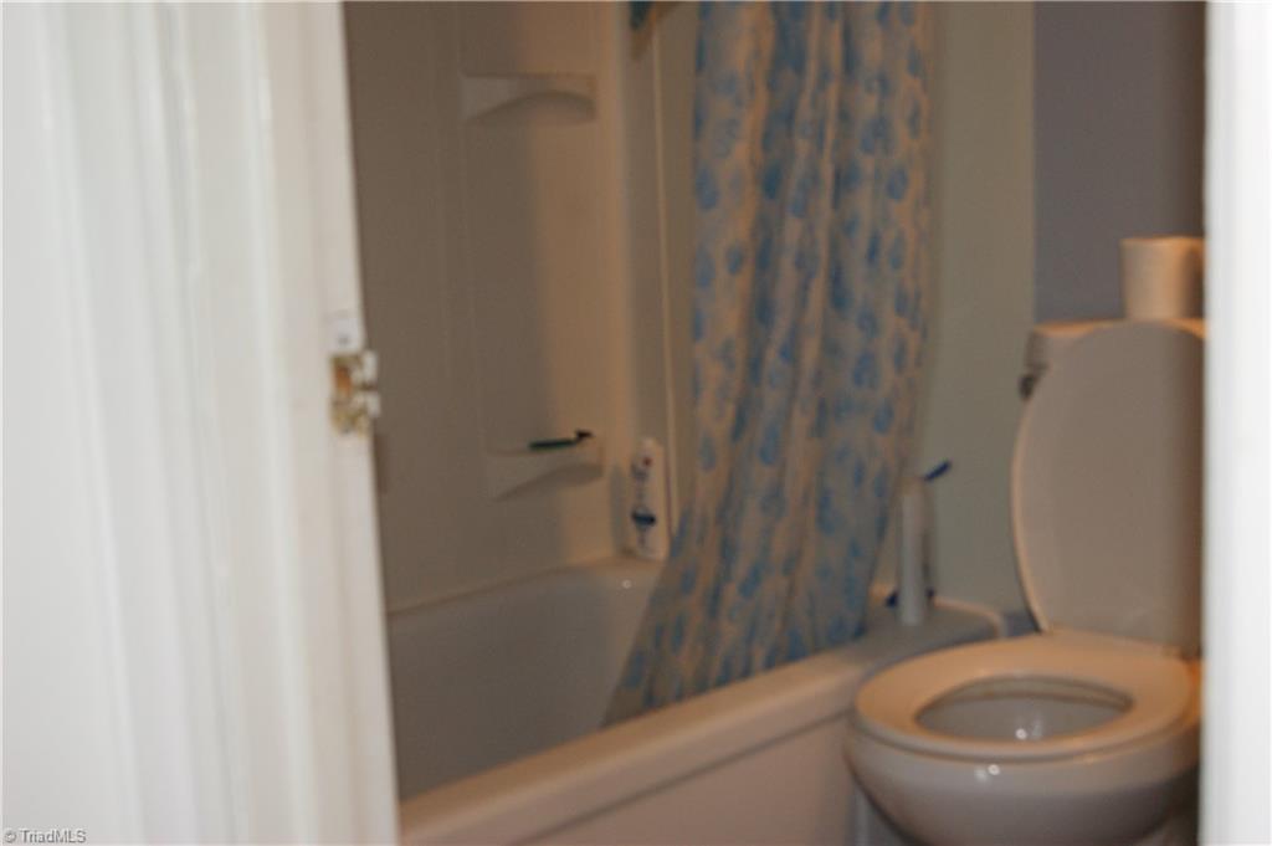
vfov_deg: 25.7
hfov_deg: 37.9
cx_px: 636
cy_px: 423
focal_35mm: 52
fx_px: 1853
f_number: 5.6
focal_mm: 35
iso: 400
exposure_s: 1/60
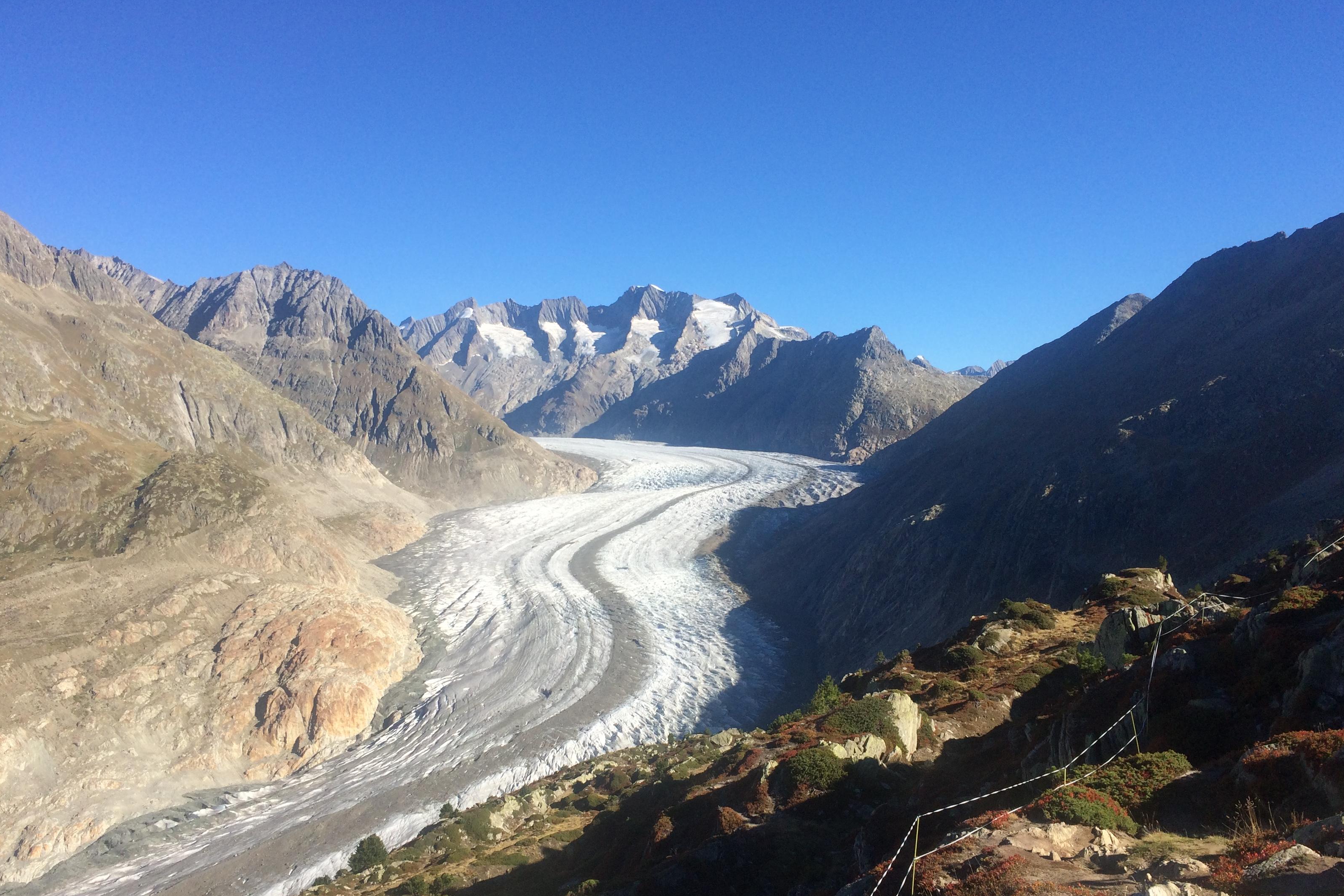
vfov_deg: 42.3
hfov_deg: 60.3
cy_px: 483
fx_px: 1157
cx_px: 669
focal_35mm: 31
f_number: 2.2
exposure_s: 1/1866
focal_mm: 4.15
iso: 32
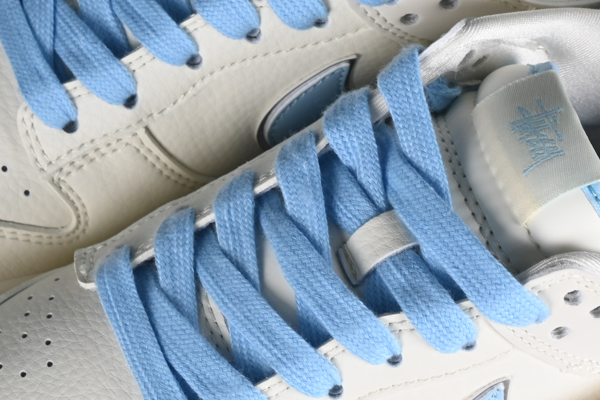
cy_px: 168
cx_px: 319
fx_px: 3316
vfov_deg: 6.9
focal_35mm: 199
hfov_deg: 10.3
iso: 160
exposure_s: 1/100
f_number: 7.1
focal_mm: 50
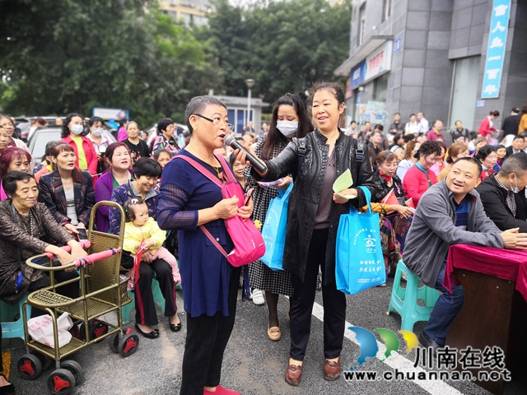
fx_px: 411
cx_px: 264
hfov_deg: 65.3
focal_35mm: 27
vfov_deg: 51.4
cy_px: 198
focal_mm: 3.95
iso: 50
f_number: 1.8
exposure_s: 1/100
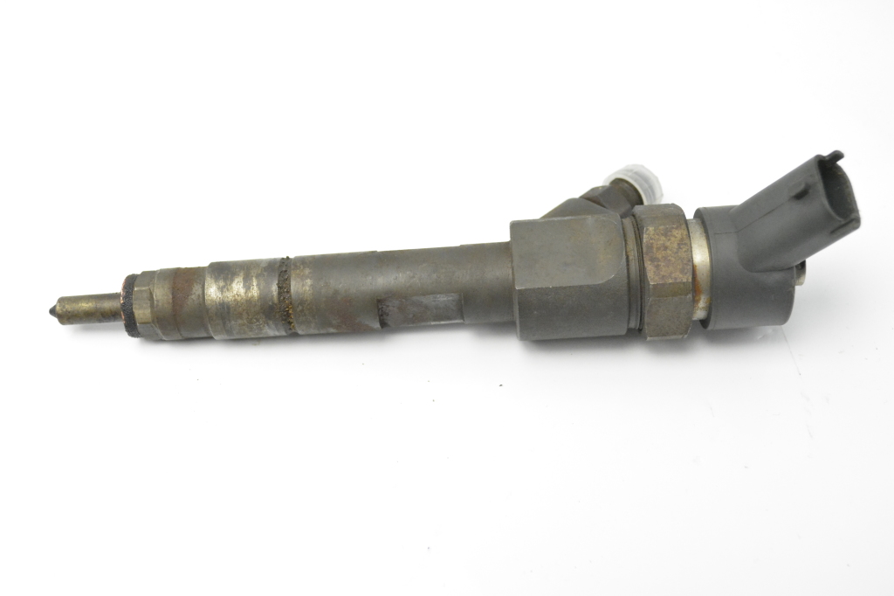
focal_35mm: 48
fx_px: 1192
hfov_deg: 41.1
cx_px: 447
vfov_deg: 28.1
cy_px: 298
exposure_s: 1/640
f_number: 5.6
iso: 6400
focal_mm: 32
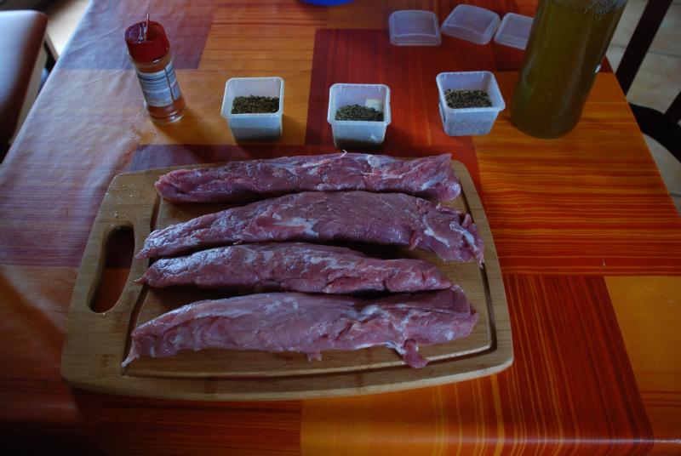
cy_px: 228
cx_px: 340
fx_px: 568
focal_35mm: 30
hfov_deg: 61.9
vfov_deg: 43.7
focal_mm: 20
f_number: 3.8
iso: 560
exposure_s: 1/30
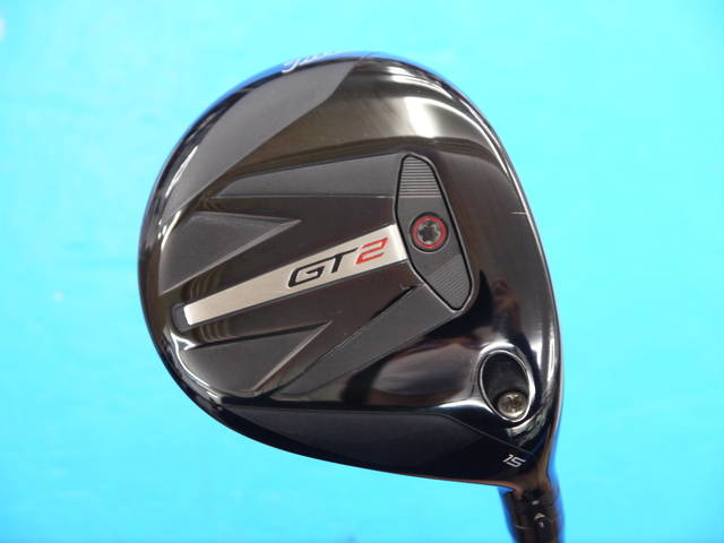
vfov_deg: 17.6
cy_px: 272
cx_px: 362
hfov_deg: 23.3
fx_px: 1757
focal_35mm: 84
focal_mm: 42
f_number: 5.6
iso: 800
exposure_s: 1/50
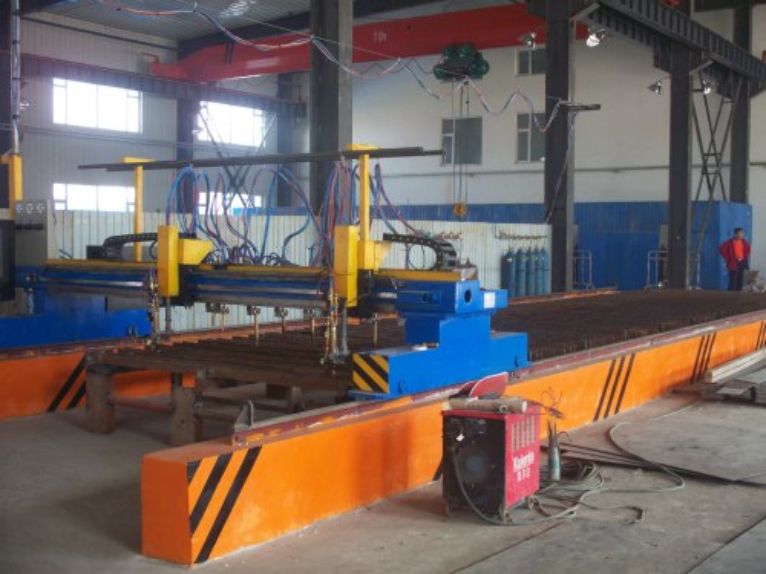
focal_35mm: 46
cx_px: 383
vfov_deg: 31.5
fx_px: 1018
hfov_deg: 41.2
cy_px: 287
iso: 100
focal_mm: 9.86
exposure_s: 1/30
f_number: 2.9
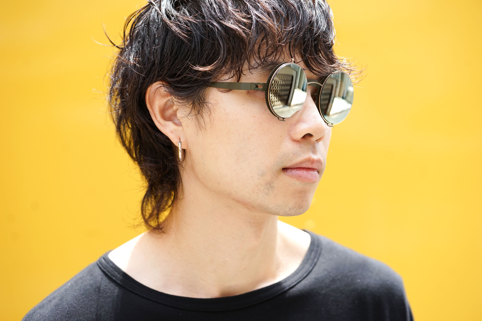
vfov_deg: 15.2
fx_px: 1205
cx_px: 241
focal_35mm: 90
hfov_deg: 22.6
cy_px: 160
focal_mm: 90
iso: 400
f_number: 4
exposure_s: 1/500
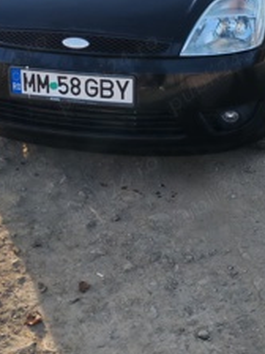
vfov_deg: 28.2
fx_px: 694
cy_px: 100
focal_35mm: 68
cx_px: 162
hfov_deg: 21.6
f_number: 1.95
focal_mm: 5.52
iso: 50
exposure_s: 1/1800
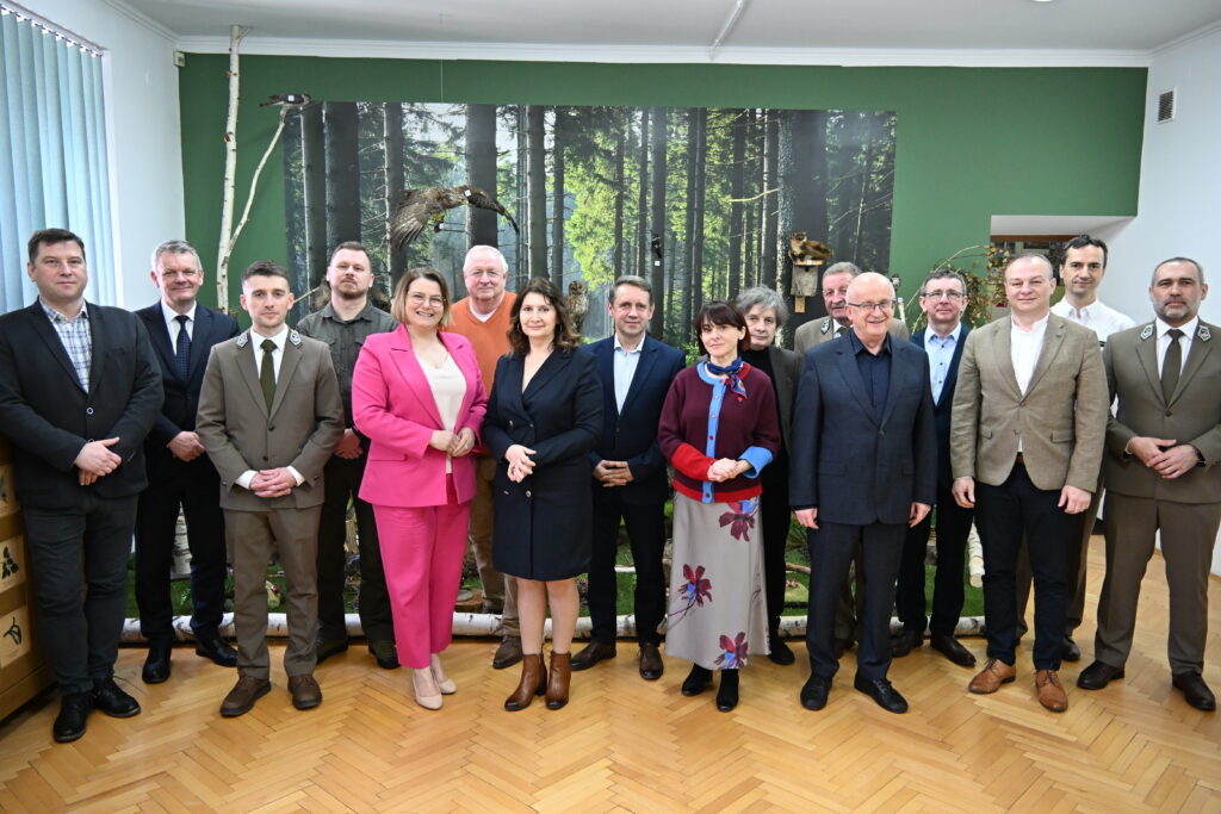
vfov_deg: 47.9
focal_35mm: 27
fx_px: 916
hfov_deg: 67.4
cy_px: 407
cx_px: 610
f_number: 4
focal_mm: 18
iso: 1800
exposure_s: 1/60
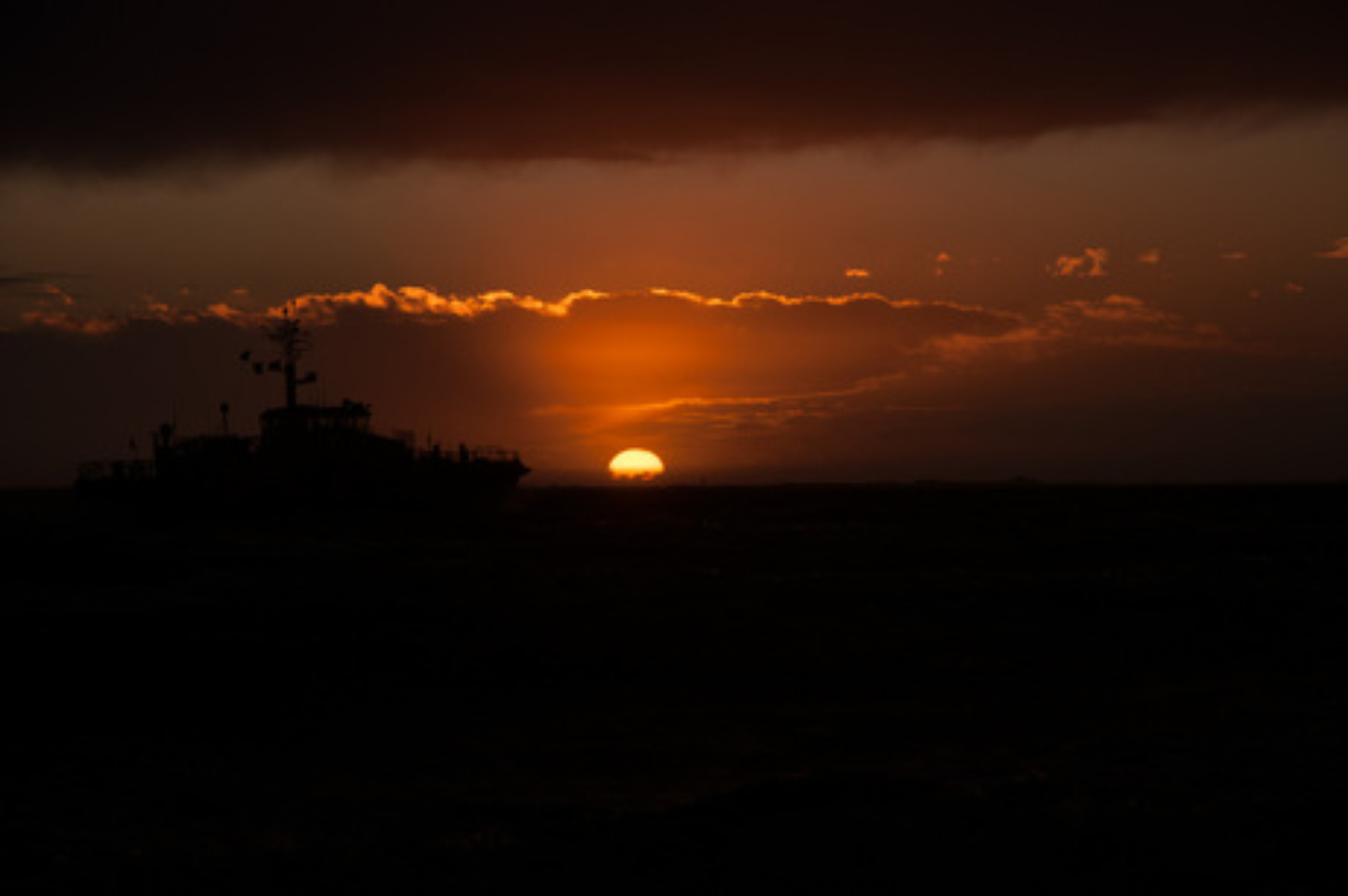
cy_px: 448
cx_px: 674
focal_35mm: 158
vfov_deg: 8.7
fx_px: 5893
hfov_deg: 13.0
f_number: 8
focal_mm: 105
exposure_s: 1/1000
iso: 200
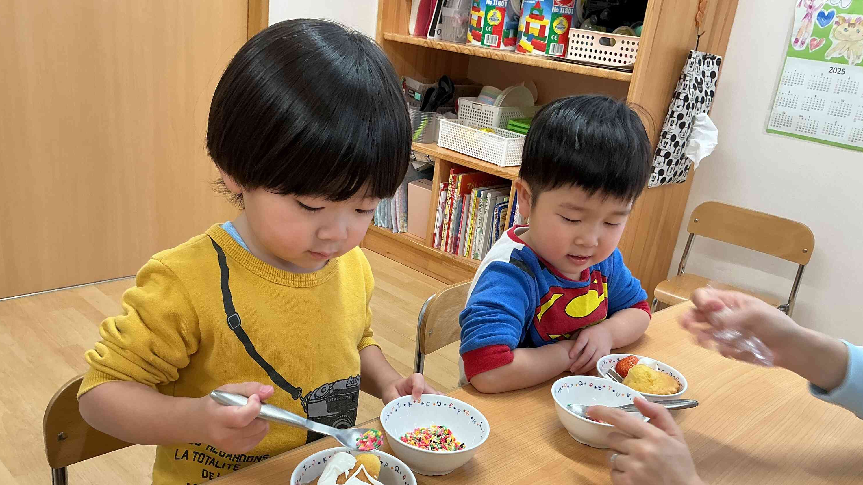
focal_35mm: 32
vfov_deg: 36.4
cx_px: 434
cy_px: 314
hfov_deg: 61.0
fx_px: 732
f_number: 1.8
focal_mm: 3
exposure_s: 1/50
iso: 40
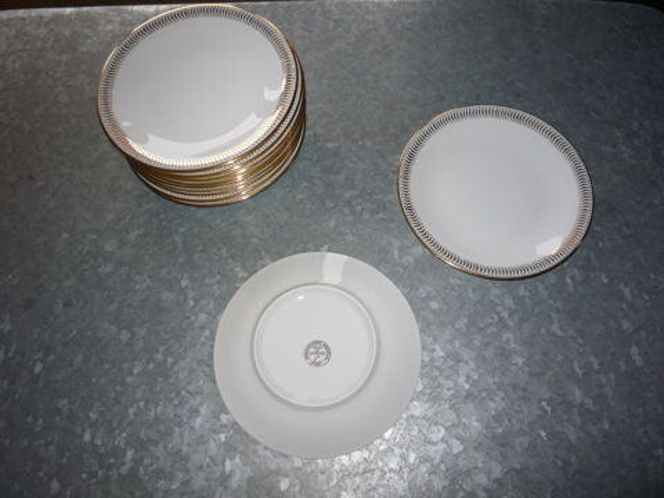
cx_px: 332
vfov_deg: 46.8
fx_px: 575
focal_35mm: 30
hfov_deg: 60.0
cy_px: 249
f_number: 3.3
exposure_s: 1/30
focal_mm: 5.2
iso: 100
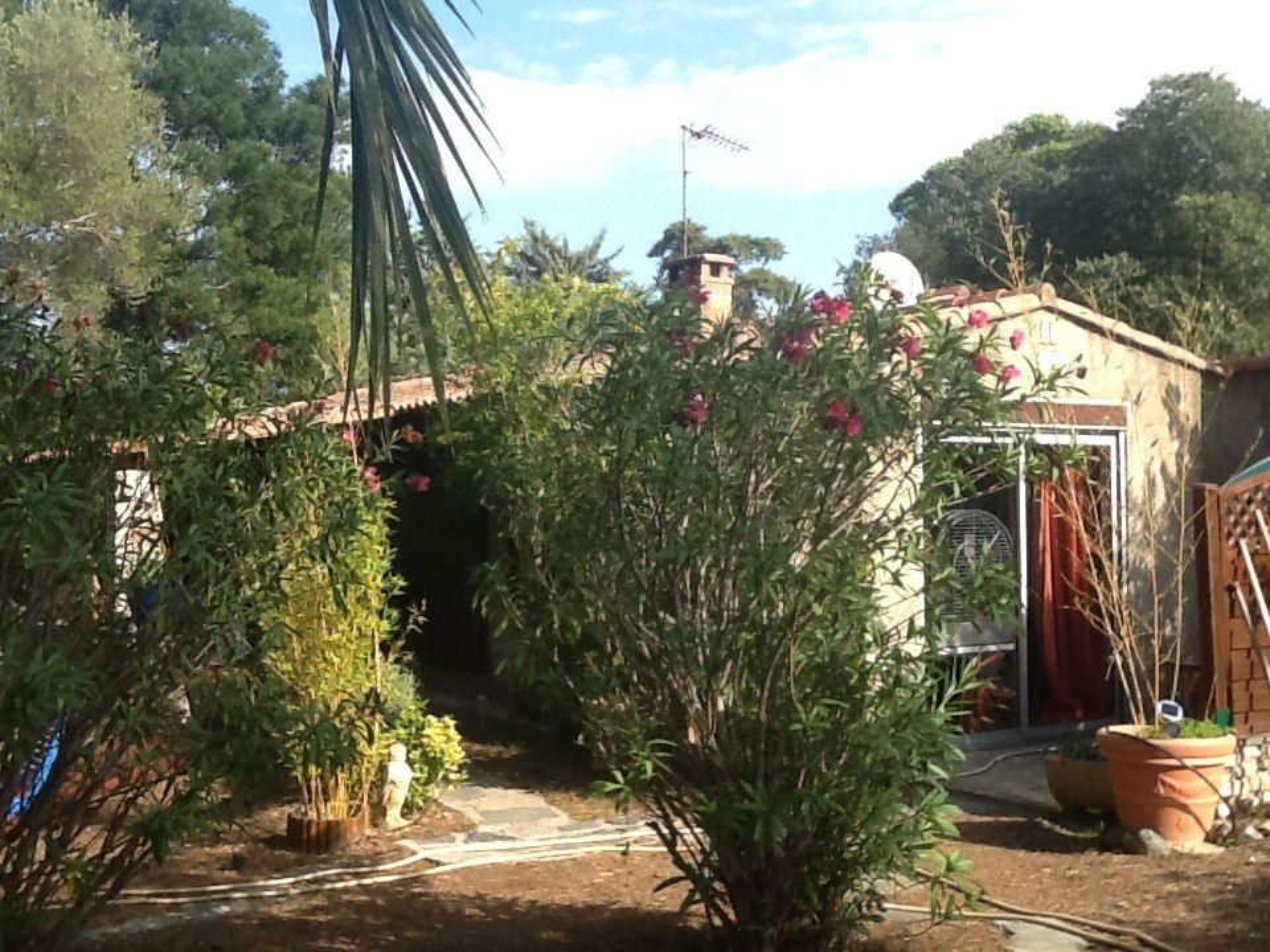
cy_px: 476
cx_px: 635
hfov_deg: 42.9
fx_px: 1614
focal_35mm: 44
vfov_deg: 32.9
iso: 40
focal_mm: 2.03
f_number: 2.4
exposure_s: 1/486
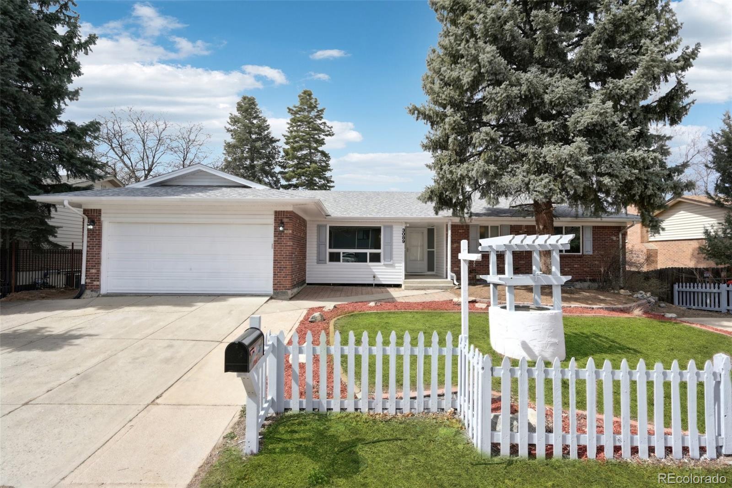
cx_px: 366
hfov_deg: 86.9
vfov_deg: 64.5
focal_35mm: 19
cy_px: 244
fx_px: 386
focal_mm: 19
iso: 100
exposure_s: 1/200
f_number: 8
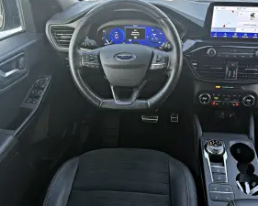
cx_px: 149
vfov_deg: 48.5
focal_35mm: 30
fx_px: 229
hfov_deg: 58.5
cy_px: 92
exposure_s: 1/121
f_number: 1.78
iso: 100
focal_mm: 6.76
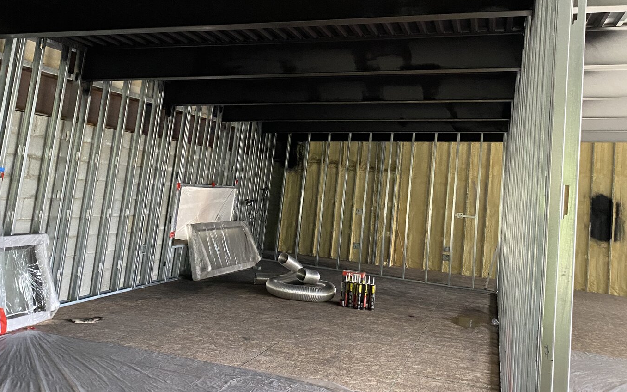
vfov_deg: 32.1
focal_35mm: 39
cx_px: 312
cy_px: 94
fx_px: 666
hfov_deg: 50.4
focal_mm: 4.25
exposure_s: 1/53
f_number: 1.8
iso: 500
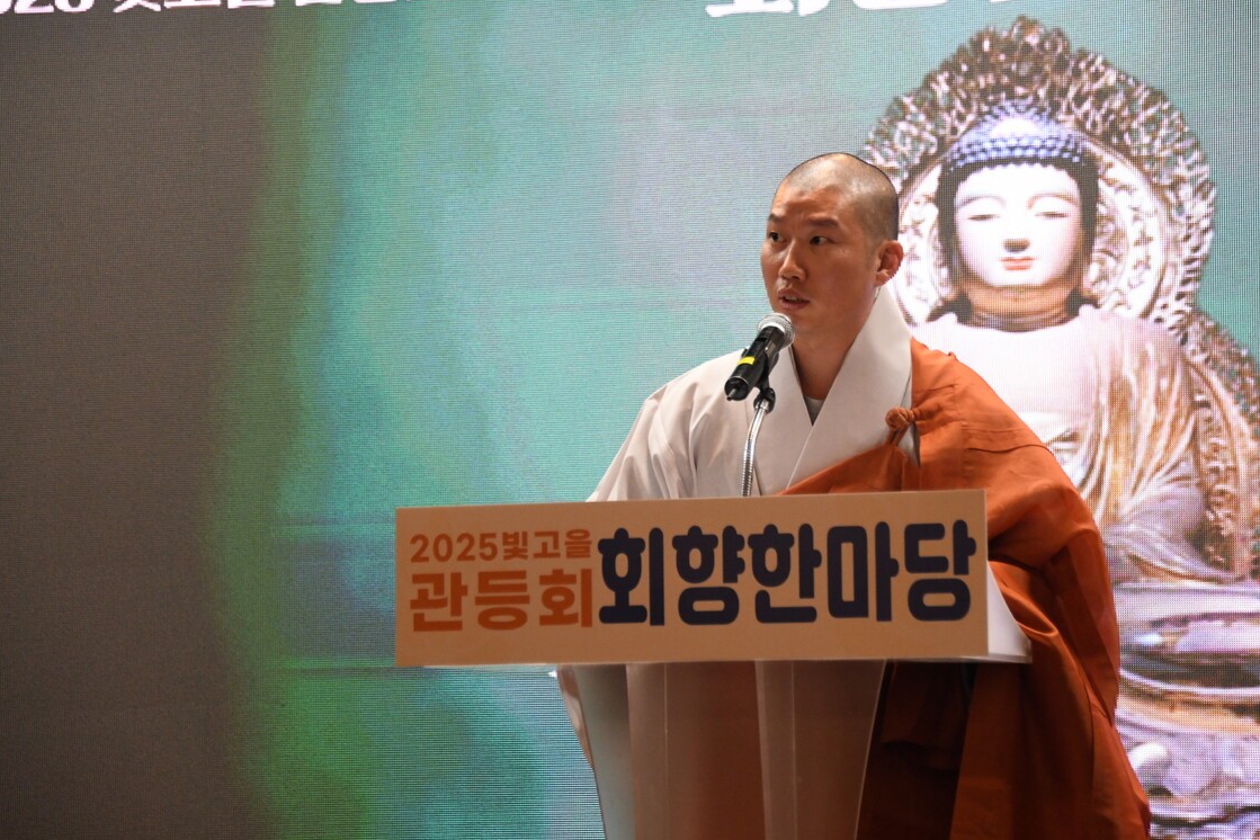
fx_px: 5005
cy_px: 388
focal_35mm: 143
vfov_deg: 9.6
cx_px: 664
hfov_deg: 14.3
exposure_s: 1/125
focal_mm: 125
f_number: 5.6
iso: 4000
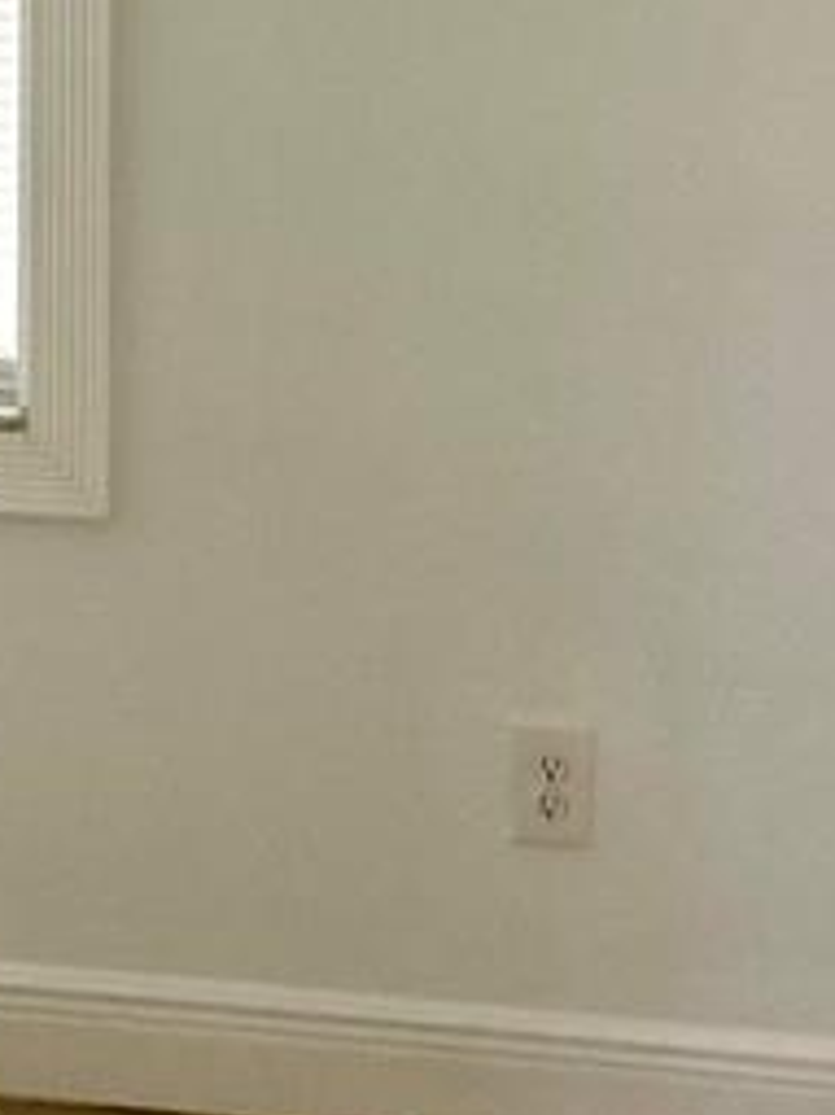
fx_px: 3637
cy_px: 57
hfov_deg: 13.1
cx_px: 223
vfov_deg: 17.1
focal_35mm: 113
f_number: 1.78
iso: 160
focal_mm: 6.86
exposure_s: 1/60
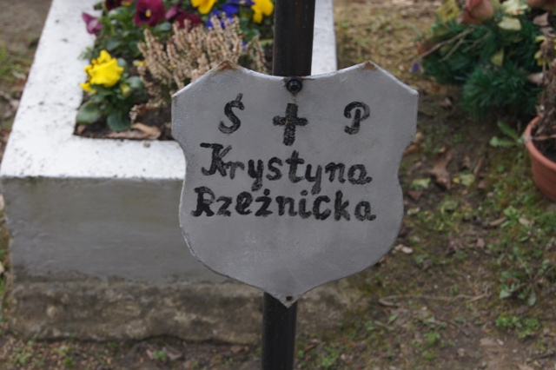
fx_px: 1273
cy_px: 185
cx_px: 278
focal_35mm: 82
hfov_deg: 24.6
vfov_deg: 16.5
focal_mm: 55
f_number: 9
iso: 200
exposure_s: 1/160
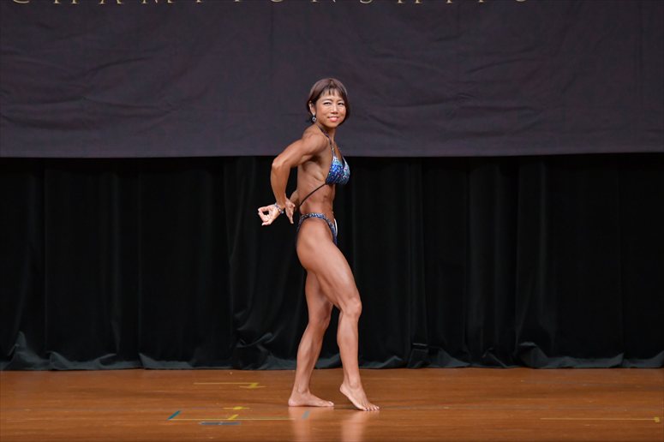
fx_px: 4978
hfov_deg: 7.6
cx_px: 332
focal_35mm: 270
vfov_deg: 5.1
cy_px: 221
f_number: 5.6
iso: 4000
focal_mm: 180
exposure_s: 1/400
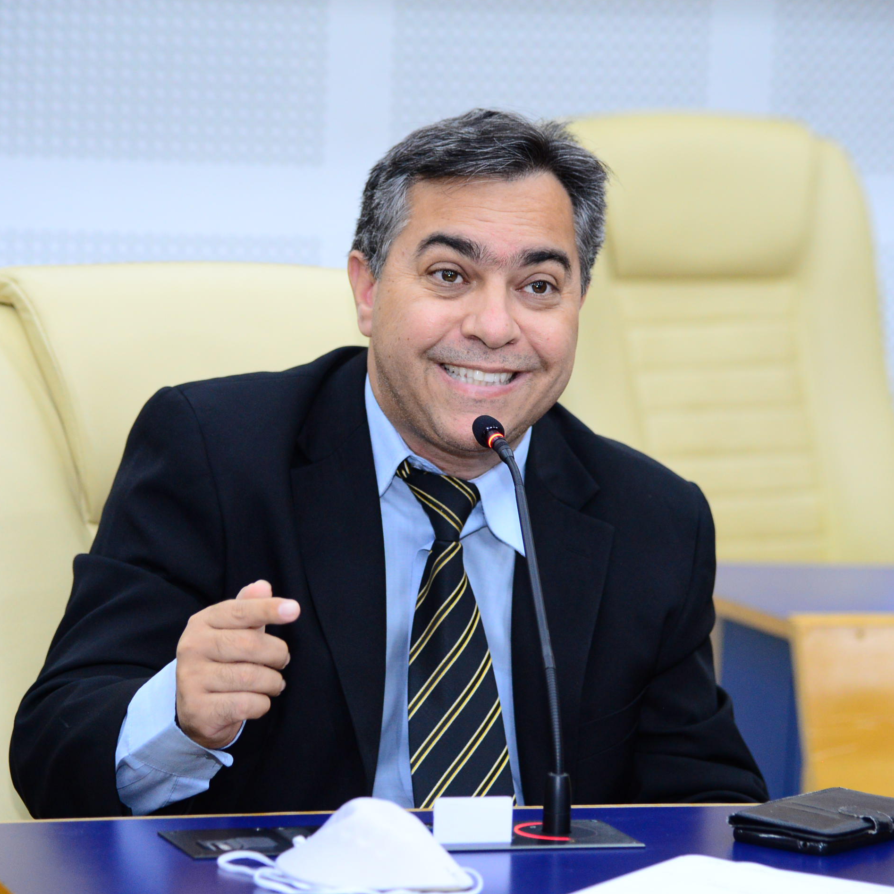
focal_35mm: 162
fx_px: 4733
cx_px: 458
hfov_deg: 10.8
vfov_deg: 10.8
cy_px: 471
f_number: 4
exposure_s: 1/80
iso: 2000
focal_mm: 120
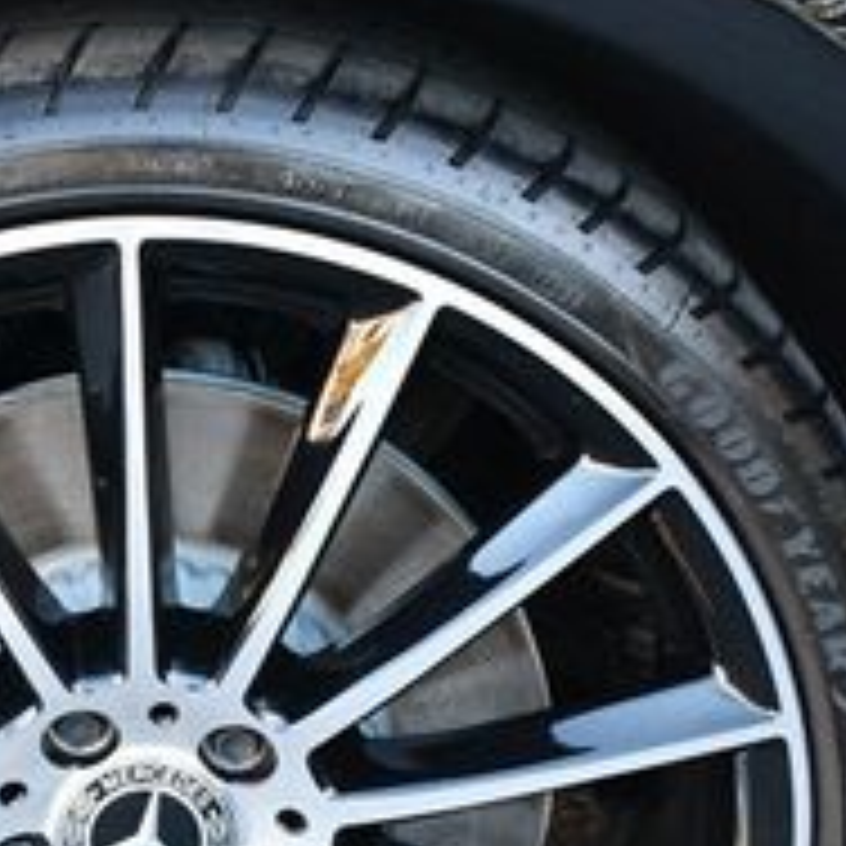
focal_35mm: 104
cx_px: 63
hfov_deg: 16.5
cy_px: 770
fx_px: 2876
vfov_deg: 16.5
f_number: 3.5
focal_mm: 18
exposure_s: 1/250
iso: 720
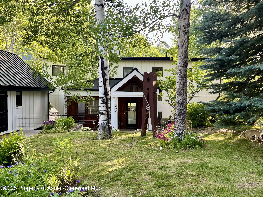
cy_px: 98
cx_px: 132
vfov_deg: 53.1
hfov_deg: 67.3
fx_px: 198
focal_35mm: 26
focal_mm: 5.1
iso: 40
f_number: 1.6
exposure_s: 1/121
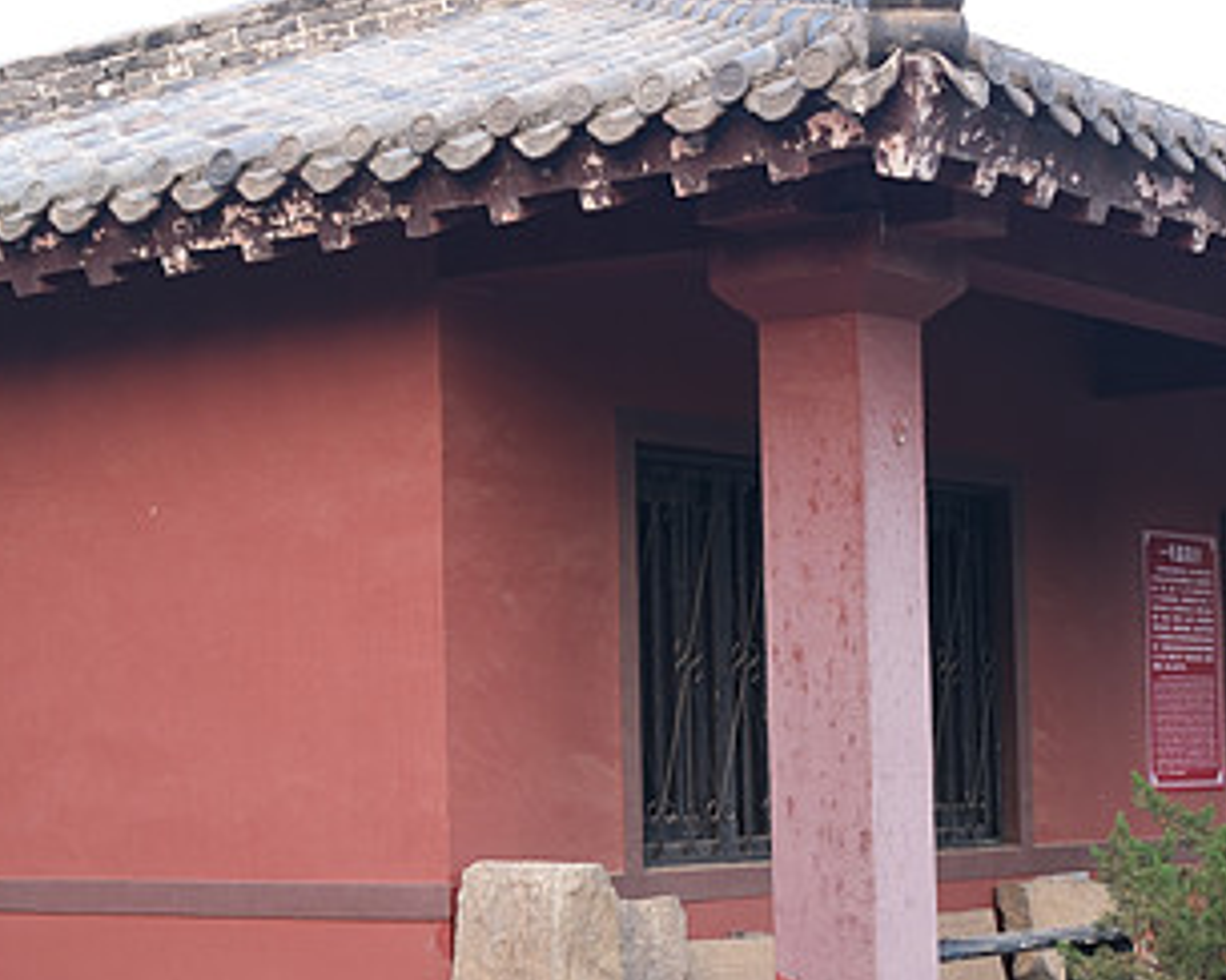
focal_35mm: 86
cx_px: 711
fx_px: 3120
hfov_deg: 22.2
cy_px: 576
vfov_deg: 17.8
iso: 160
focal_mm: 23
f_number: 4
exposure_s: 1/50
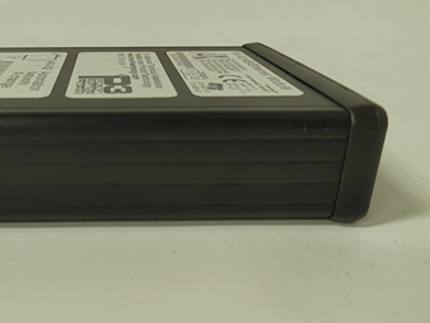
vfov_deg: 41.8
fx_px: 423
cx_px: 114
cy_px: 148
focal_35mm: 34
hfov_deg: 51.9
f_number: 1.9
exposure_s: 1/100
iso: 1694
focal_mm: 5.52
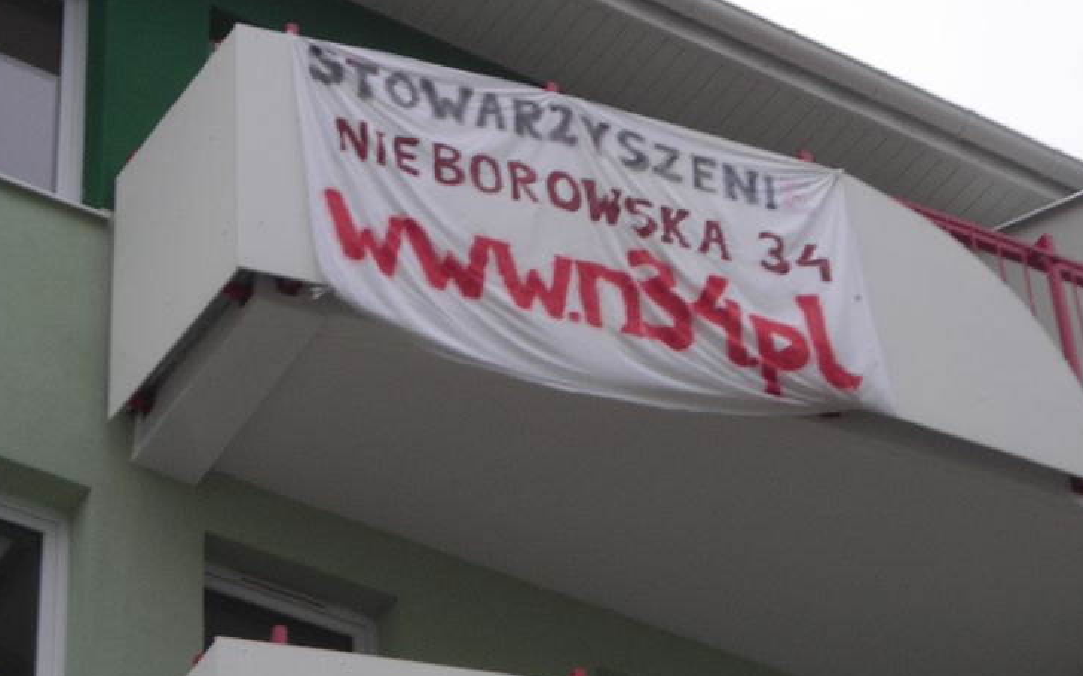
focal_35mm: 135
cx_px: 554
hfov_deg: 15.5
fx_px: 3983
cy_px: 299
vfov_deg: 9.7
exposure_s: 1/35.1
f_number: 5.3
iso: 50
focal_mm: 19.2
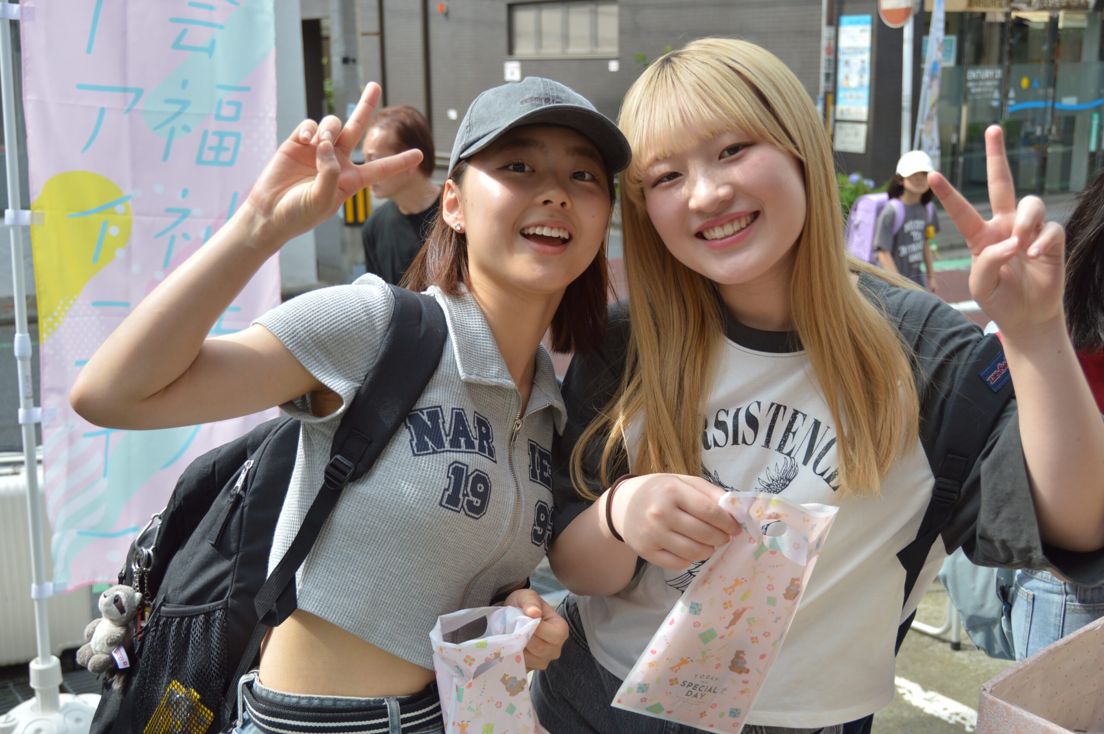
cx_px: 552
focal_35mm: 39
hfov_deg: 49.6
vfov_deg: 34.1
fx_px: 1195
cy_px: 367
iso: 100
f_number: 4
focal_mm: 26
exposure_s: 1/500
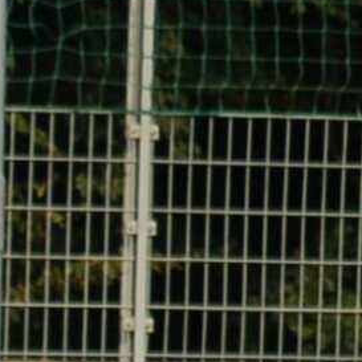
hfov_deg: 1.7
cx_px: -906
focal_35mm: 1027
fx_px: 12151
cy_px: 910
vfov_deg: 1.7
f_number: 4.2
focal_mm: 100
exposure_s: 1/1000
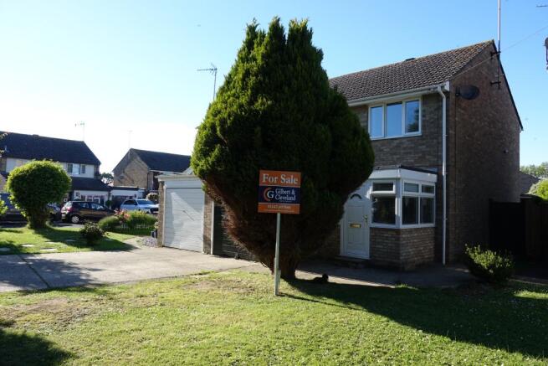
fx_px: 381
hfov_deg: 71.5
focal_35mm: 25
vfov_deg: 51.3
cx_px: 274
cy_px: 183
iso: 100
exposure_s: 1/320
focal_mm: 9.14
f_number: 4
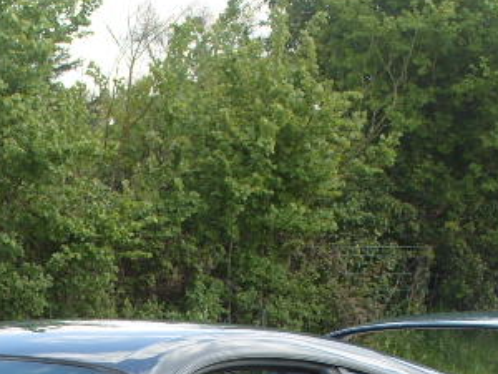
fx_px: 2158
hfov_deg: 12.7
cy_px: 590
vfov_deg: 9.6
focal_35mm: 150
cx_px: -148
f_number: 4.3
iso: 80
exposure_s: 1/250
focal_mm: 9.9
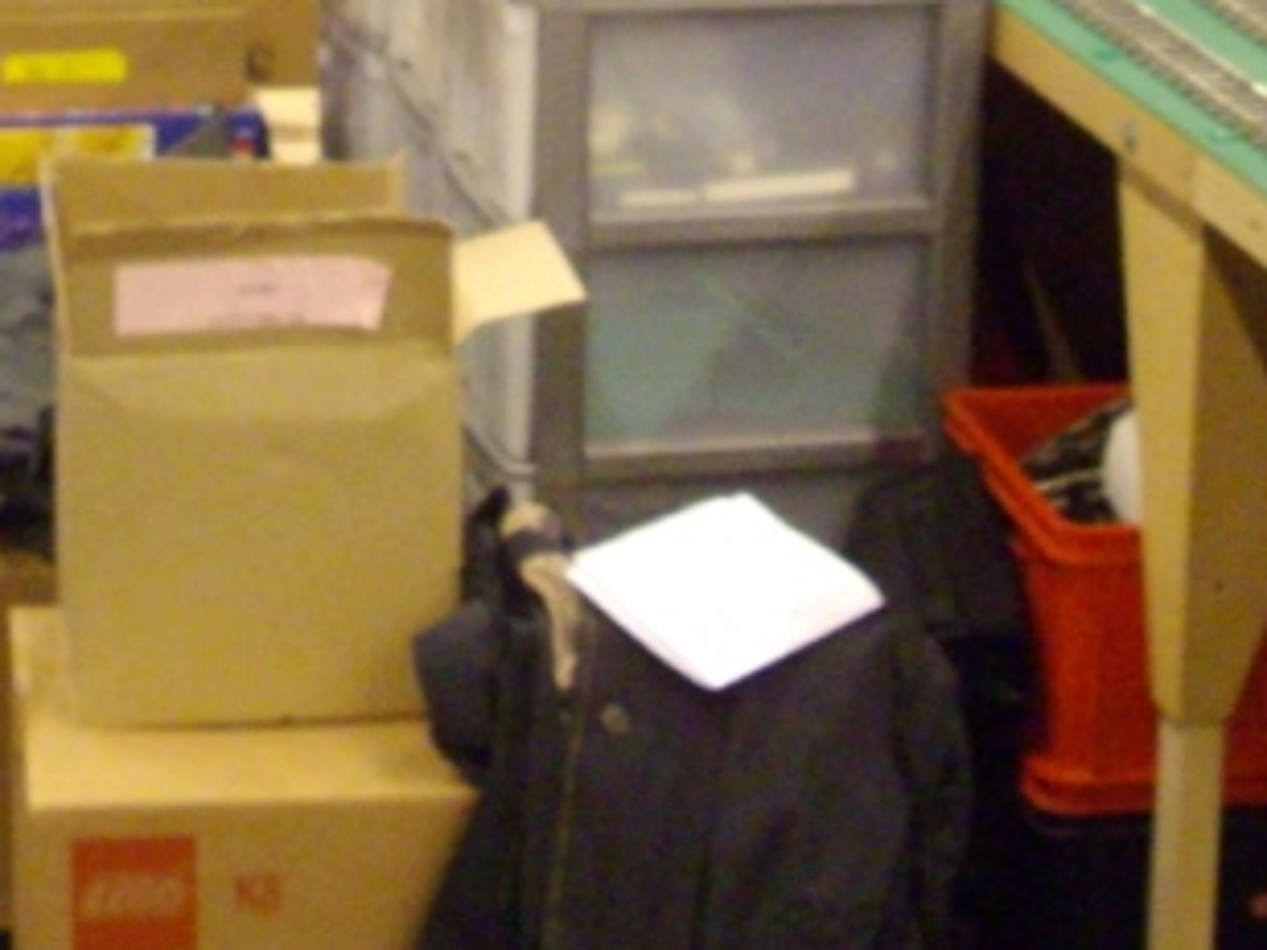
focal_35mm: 123
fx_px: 4502
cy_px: -444
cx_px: 461
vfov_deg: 11.6
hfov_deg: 16.0
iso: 400
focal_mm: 6.2
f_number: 2.8
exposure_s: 1/8
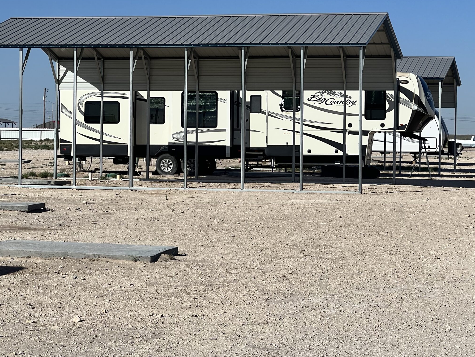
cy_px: 130
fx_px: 1345
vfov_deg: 15.1
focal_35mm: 98
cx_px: 256
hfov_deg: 20.0
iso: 32
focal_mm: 9
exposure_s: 1/1845
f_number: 2.8
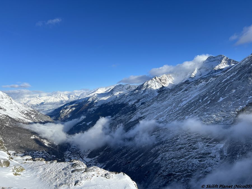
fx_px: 189
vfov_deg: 53.1
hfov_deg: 67.3
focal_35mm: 26
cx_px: 126
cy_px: 94
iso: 50
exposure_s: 1/5076
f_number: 1.5
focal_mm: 5.7
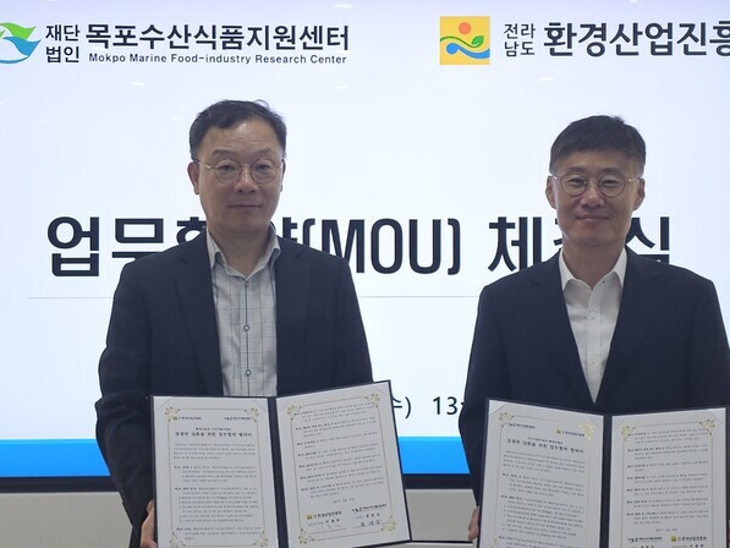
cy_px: 202
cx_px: 371
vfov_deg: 38.4
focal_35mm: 37
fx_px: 780
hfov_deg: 50.1
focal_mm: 6.3
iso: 100
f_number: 1.7
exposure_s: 1/120
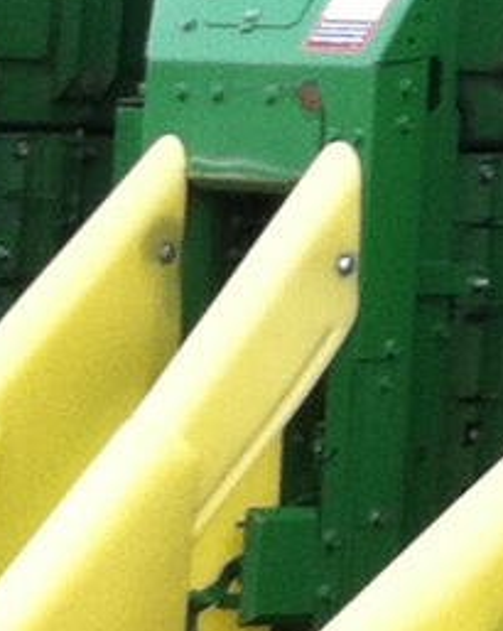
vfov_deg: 7.0
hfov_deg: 5.5
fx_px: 5071
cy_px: -300
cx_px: 1067
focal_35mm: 272
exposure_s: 1/181
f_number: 2.8
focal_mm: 3.85
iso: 80
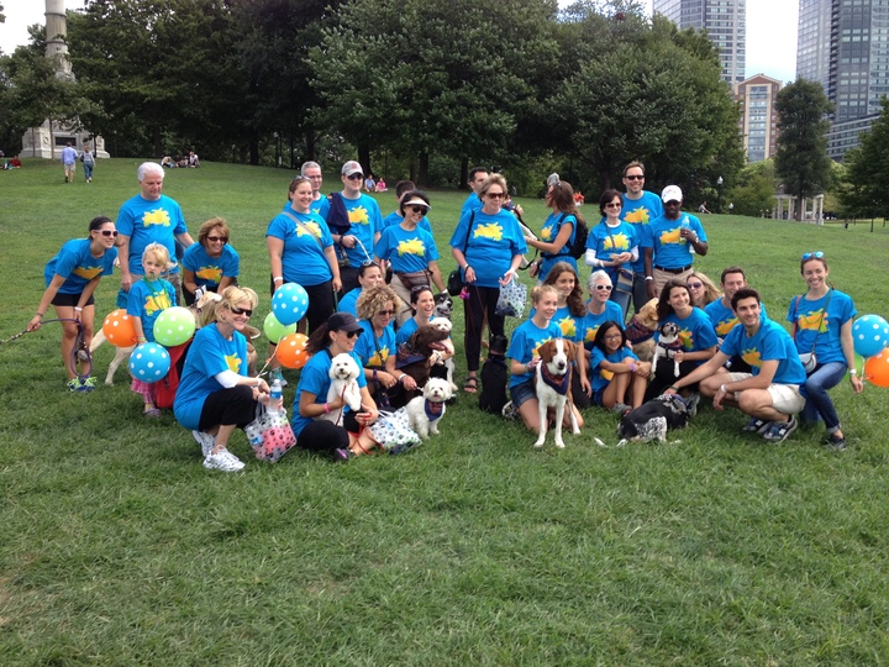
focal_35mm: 35
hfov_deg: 52.6
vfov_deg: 40.7
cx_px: 444
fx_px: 899
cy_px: 334
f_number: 2.4
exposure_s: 1/525
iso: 50
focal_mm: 4.28
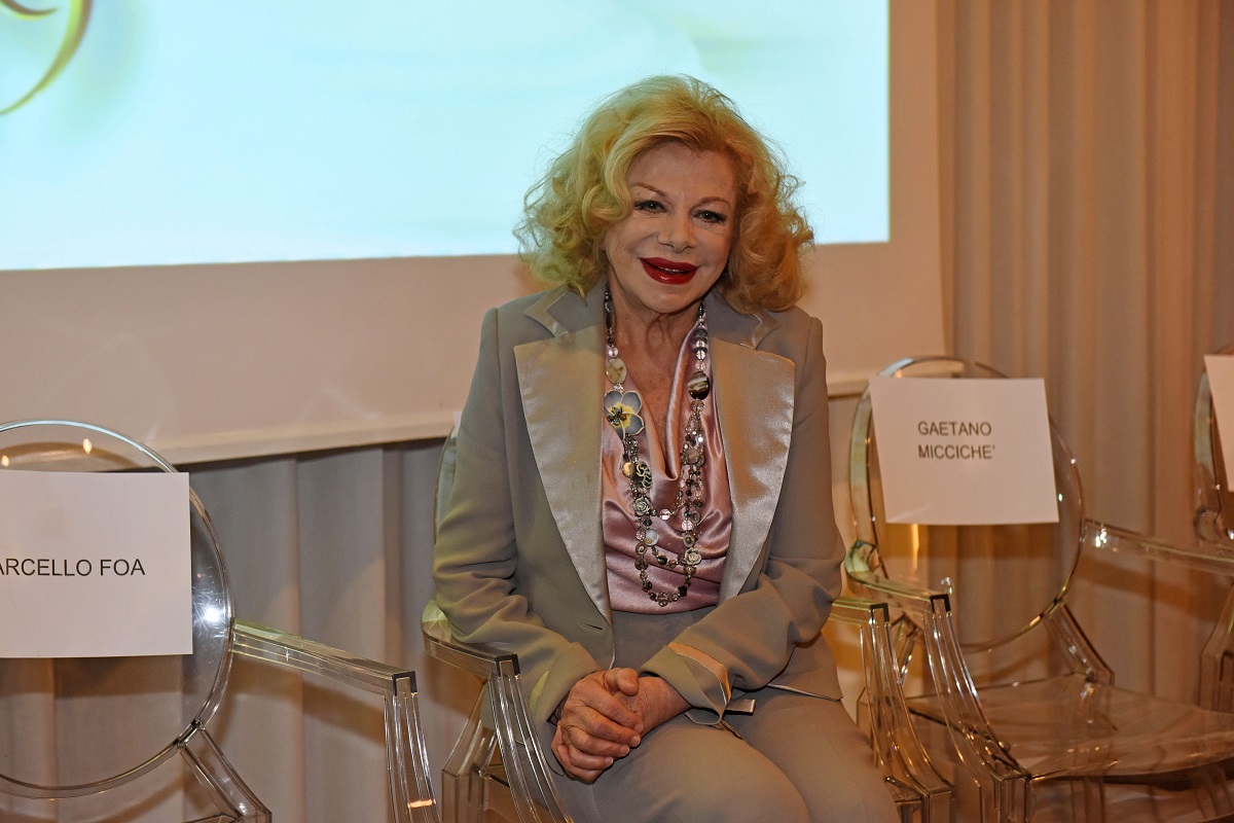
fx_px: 2125
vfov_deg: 21.9
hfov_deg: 32.4
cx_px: 617
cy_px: 412
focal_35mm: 62
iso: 1600
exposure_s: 1/160
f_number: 4
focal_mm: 62
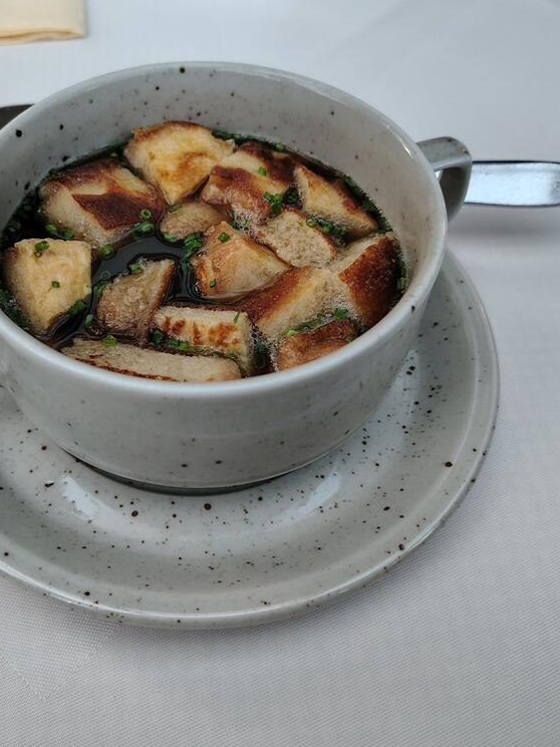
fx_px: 712
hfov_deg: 42.5
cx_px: 197
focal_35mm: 33
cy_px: 375
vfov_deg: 55.3
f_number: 1.8
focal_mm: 5.56
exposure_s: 1/100
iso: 382
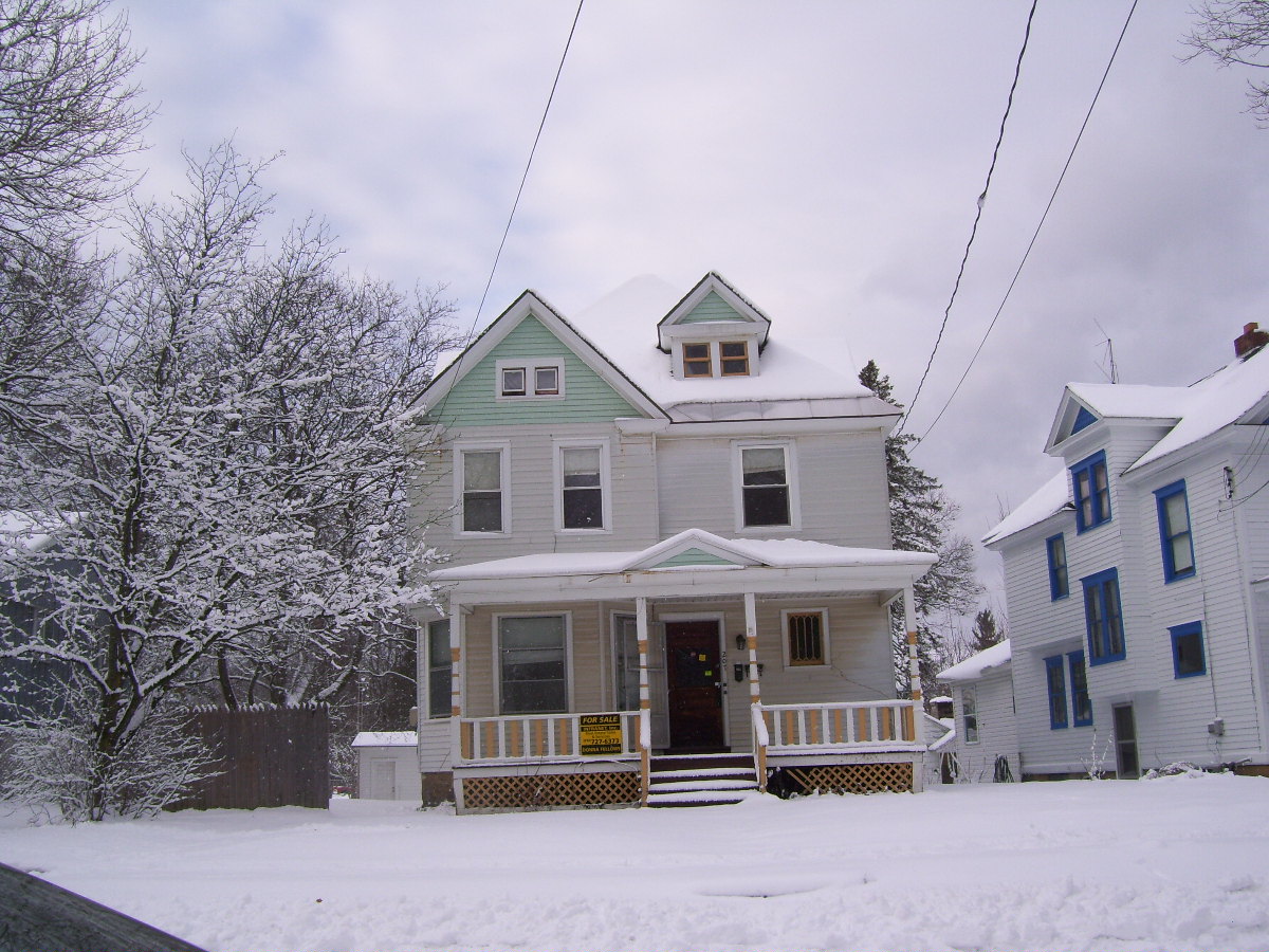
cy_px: 476
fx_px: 1320
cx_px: 634
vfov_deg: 39.7
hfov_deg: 51.4
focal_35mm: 36
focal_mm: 6
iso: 80
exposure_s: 1/500
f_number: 4.8
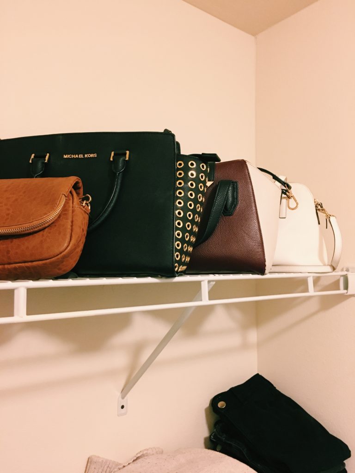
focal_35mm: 29
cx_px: 178
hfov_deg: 48.2
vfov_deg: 61.7
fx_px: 397
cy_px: 236
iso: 200
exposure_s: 1/15
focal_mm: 4.15
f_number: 2.2
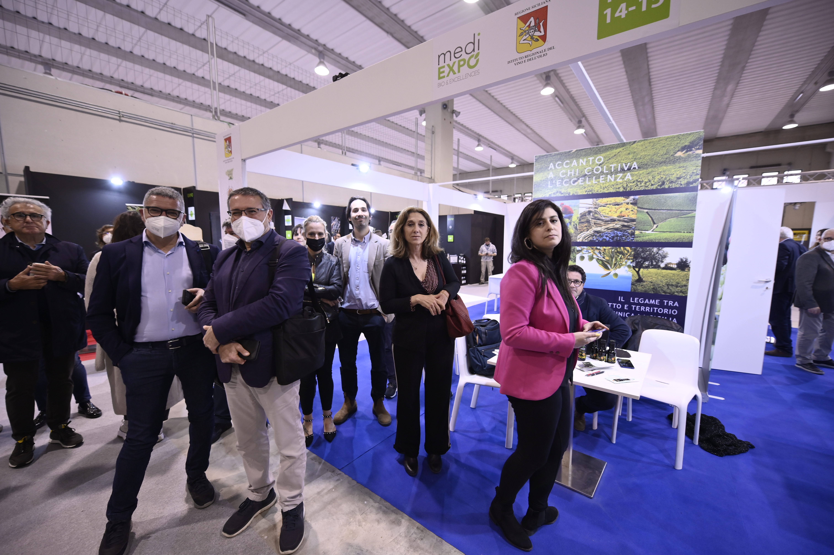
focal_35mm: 14
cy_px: 278
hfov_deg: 104.3
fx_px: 324
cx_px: 417
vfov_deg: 81.1
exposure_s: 1/125
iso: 1000
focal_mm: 14
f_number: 2.8
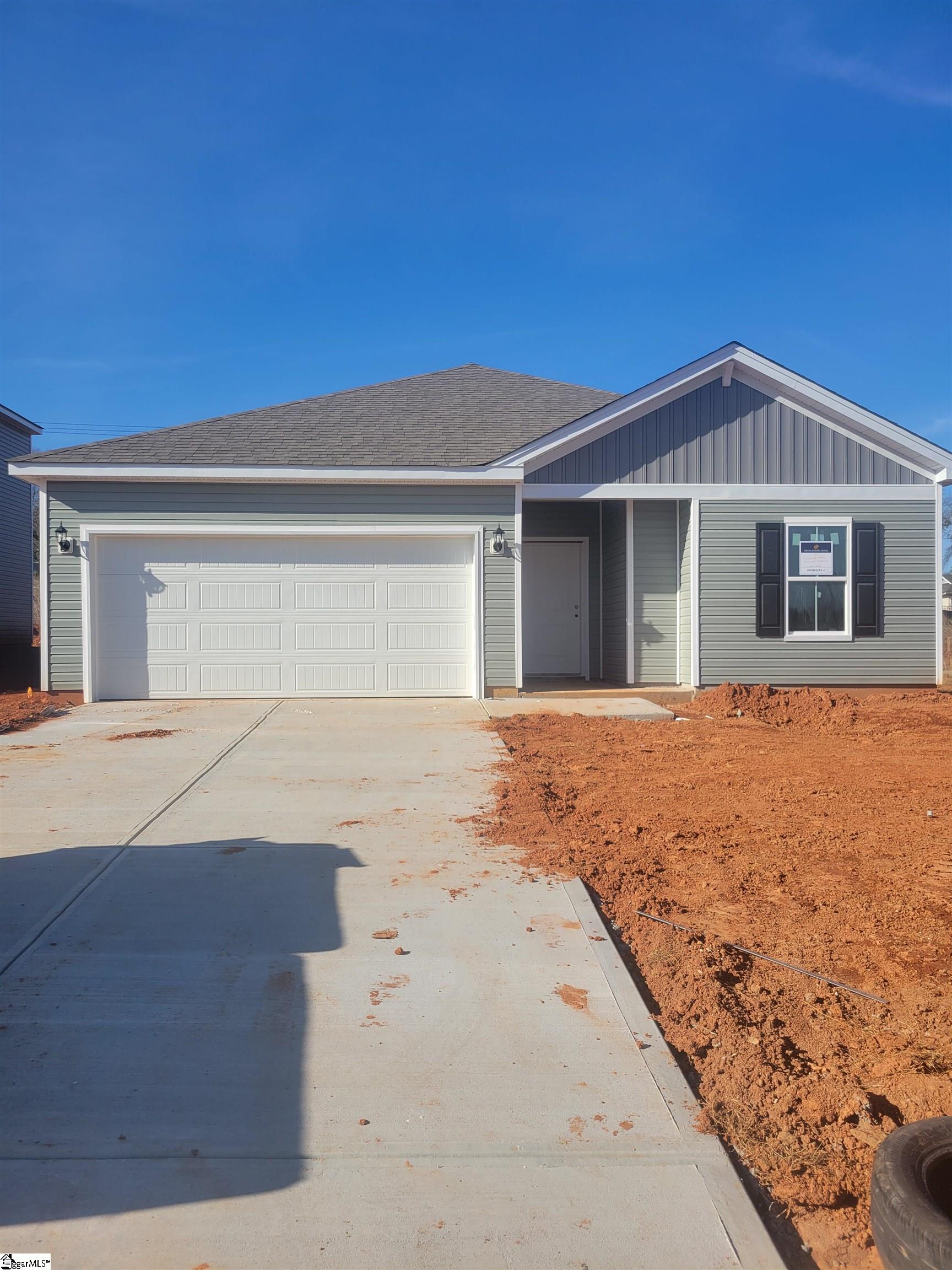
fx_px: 953
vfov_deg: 67.3
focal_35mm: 26
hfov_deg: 53.1
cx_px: 476
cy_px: 635
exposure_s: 1/2657
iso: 40
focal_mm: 5.4
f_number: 1.8
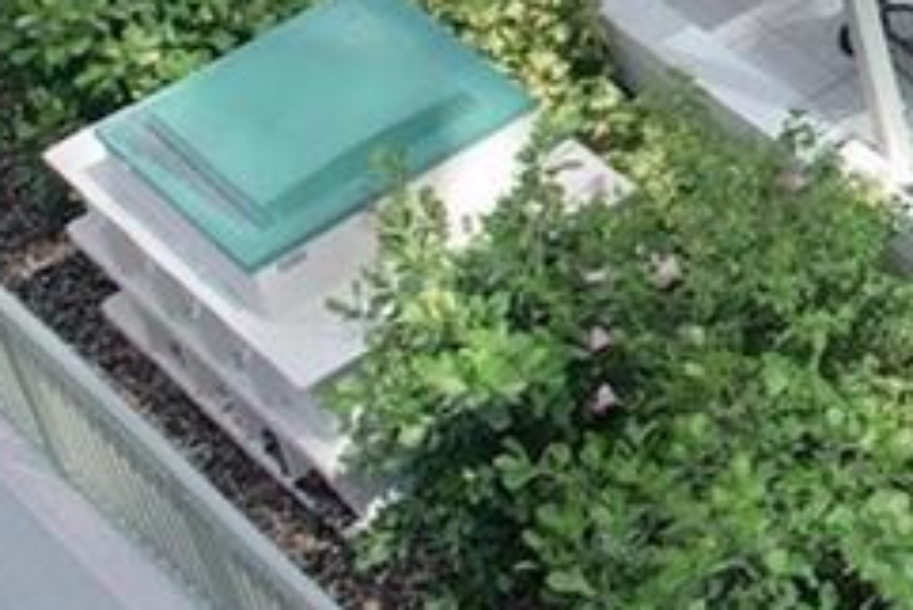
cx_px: 2065
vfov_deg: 9.2
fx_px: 3705
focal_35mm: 146
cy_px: -296
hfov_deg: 11.9
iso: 100
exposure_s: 1/1000
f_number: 2.8
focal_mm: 8.38
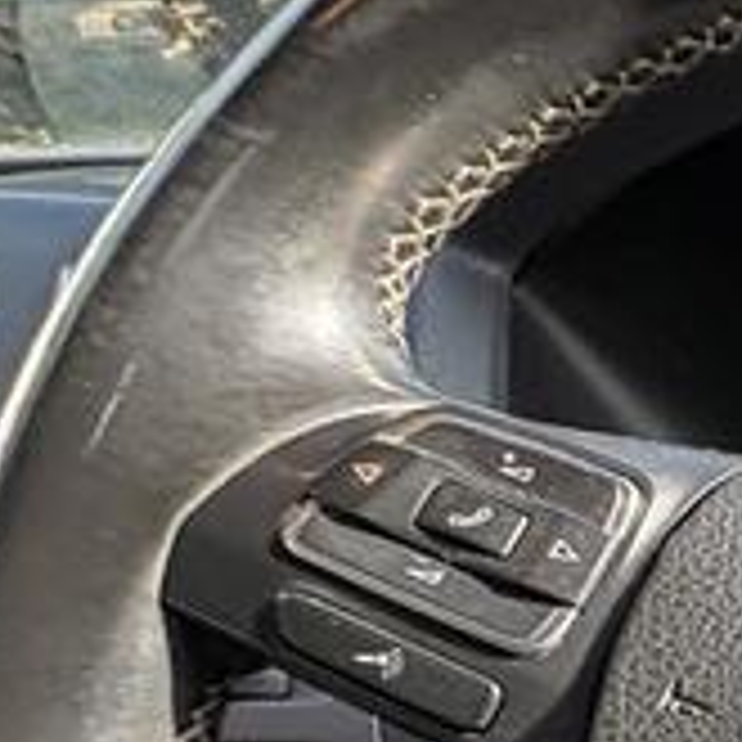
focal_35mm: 67
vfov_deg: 23.5
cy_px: 886
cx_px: 1484
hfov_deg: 17.9
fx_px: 1625
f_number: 2.2
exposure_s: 1/134
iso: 80
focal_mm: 2.22
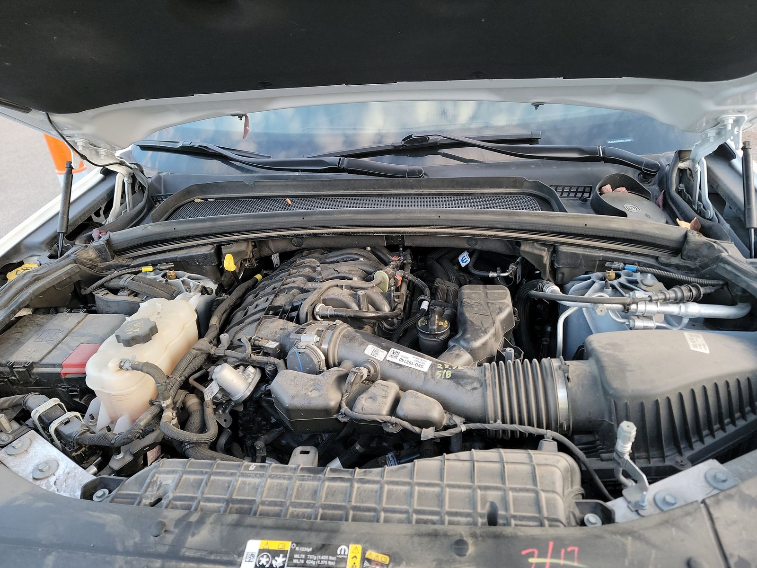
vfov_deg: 56.8
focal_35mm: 24
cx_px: 378
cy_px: 284
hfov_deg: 71.6
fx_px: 525
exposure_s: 1/59
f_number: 1.8
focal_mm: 6.7
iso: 242
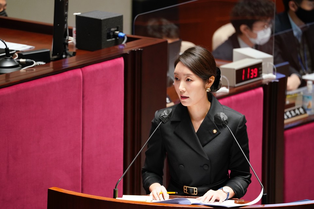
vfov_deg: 3.4
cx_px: 157
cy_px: 104
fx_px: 3489
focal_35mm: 400
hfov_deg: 5.2
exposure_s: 1/60
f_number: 6.3
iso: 3200
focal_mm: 400
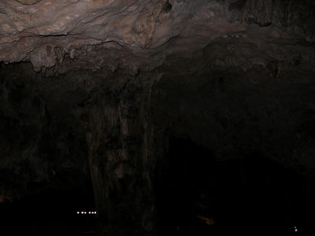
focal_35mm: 35
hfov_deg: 52.6
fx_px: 318
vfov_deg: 40.7
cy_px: 118
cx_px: 158
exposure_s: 1/60
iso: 100
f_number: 2.8
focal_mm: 8.9
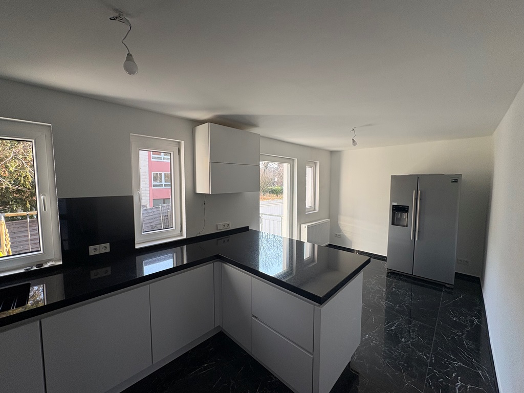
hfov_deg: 102.1
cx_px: 262
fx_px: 212
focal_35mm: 14
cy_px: 196
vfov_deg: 85.7
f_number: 2.2
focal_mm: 2.22
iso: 64
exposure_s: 1/99
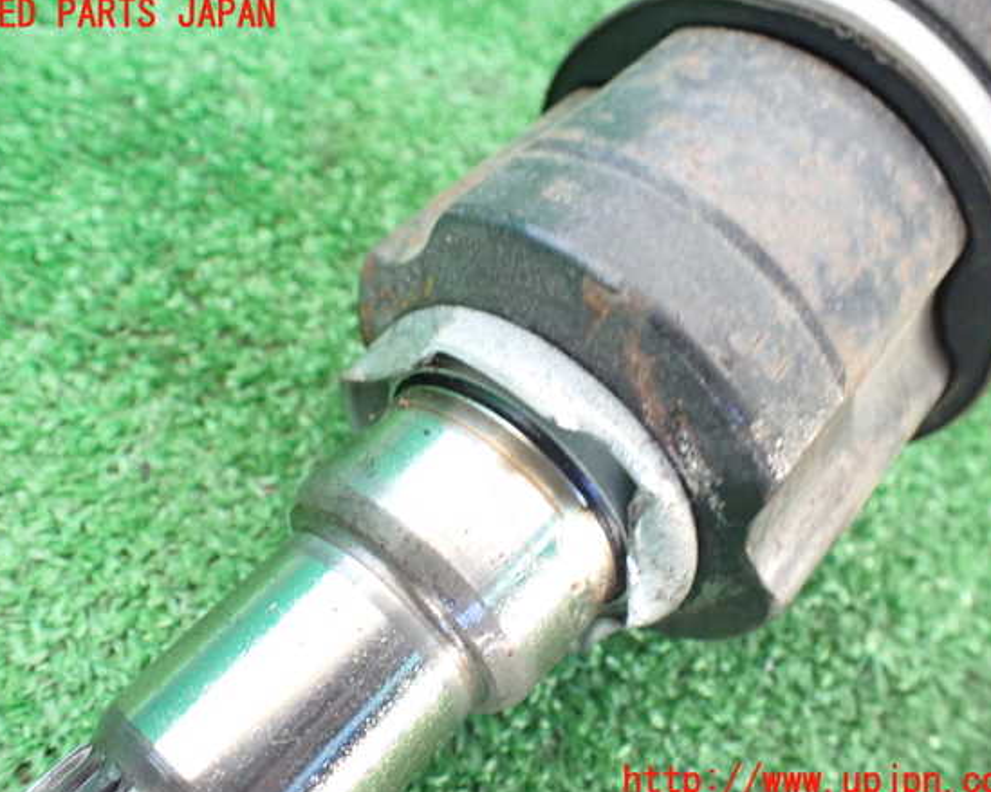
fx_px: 938
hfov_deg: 55.7
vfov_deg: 45.8
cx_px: 489
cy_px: 399
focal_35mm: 32
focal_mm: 5.4
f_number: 2.3
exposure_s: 1/30
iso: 1000
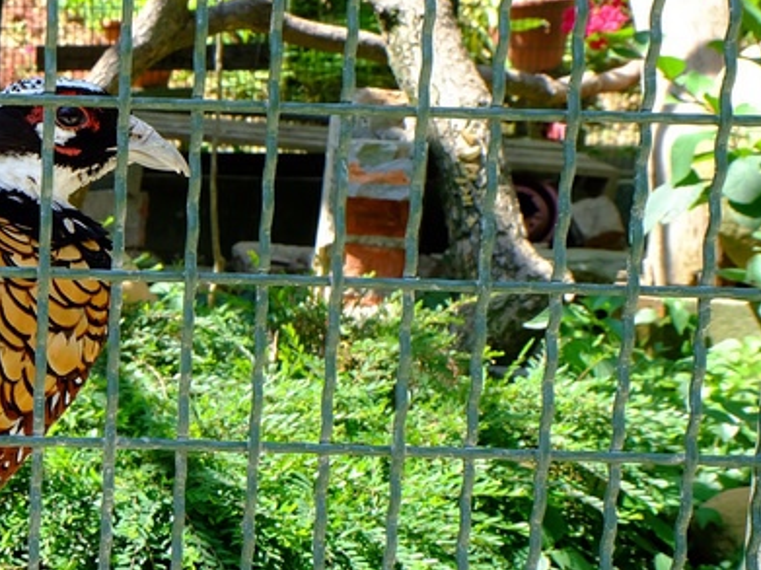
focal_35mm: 73
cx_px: -111
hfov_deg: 24.6
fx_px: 1604
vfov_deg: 20.1
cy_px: 328
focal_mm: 19.2
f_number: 10
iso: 320
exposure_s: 1/60
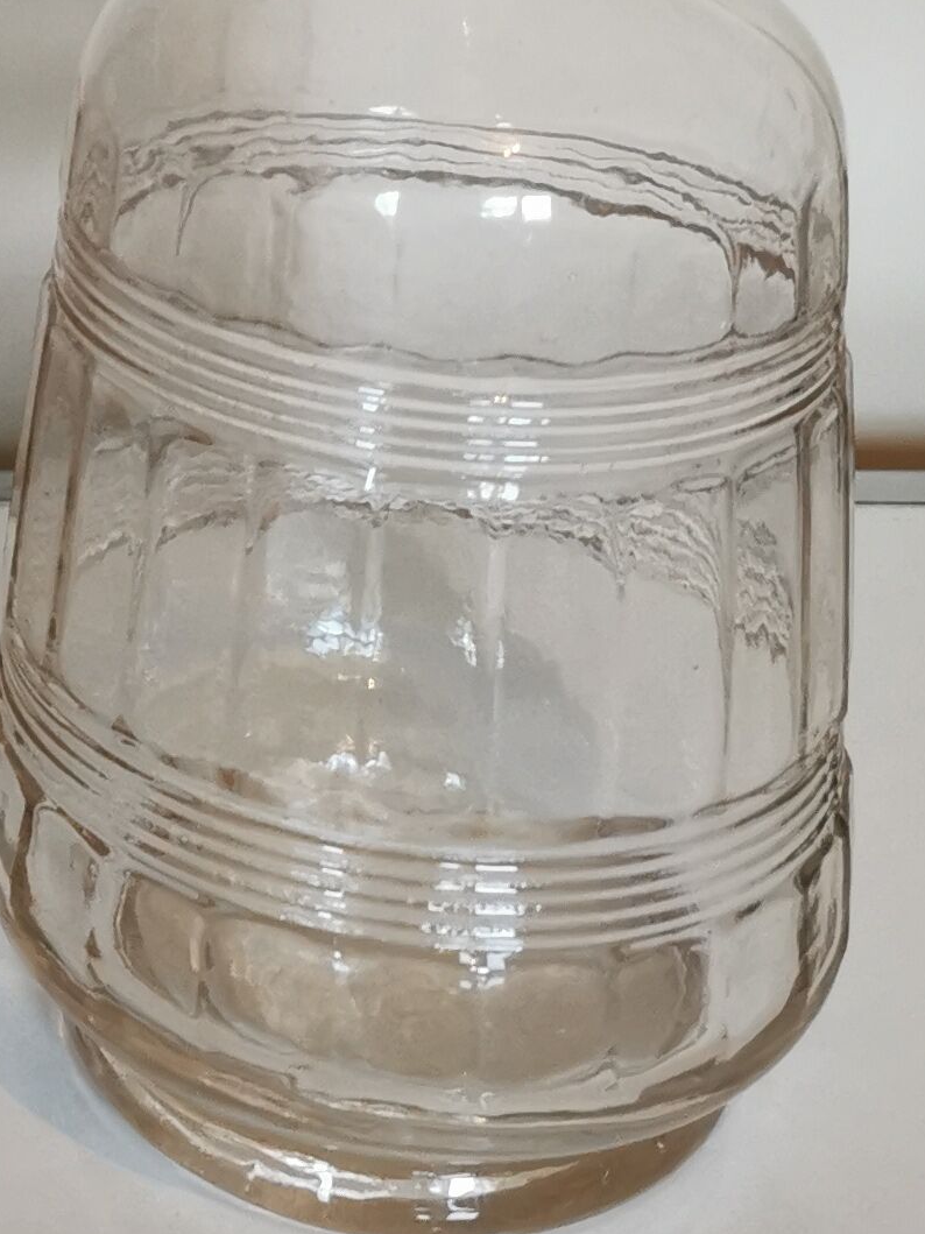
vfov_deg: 19.6
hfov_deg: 15.5
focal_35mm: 93
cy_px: -320
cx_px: -36
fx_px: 3314
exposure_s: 1/50
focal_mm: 5.56
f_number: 1.6
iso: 160
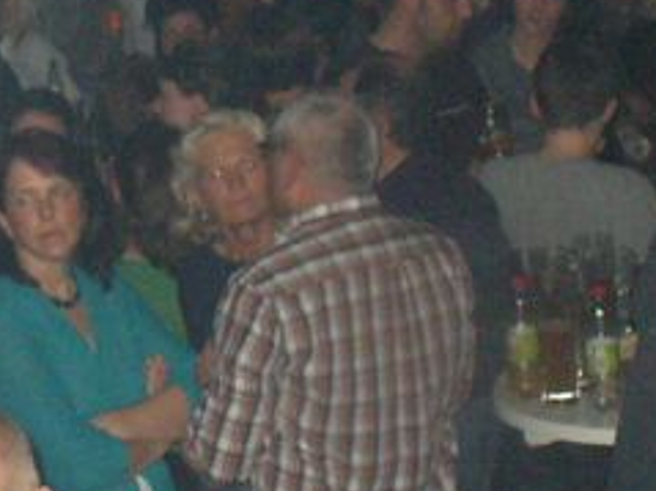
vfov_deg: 11.9
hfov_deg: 15.7
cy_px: 211
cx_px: 77
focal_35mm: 124
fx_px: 2349
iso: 400
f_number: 2.8
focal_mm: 6.1
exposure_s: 1/60
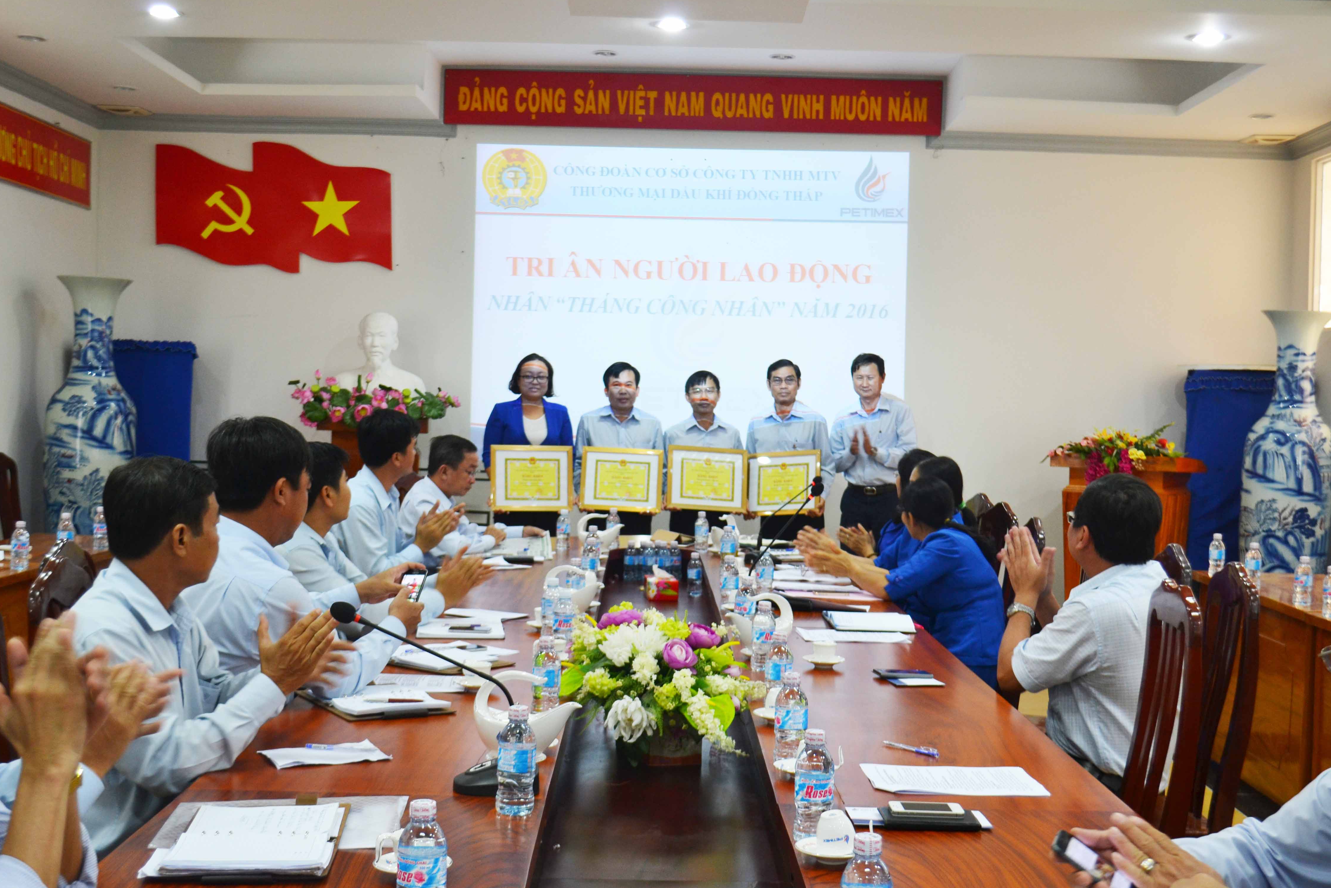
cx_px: 651
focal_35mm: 43
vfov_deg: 31.2
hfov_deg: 45.4
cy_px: 442
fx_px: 1590
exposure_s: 1/20
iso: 400
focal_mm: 28
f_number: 4.5
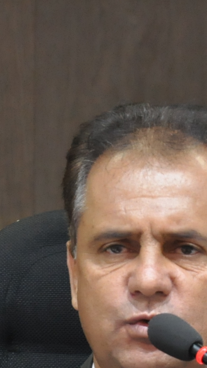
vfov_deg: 4.3
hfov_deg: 2.4
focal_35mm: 506
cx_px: 95
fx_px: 4935
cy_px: 370
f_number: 5.6
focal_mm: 105
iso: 2000
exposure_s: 1/60
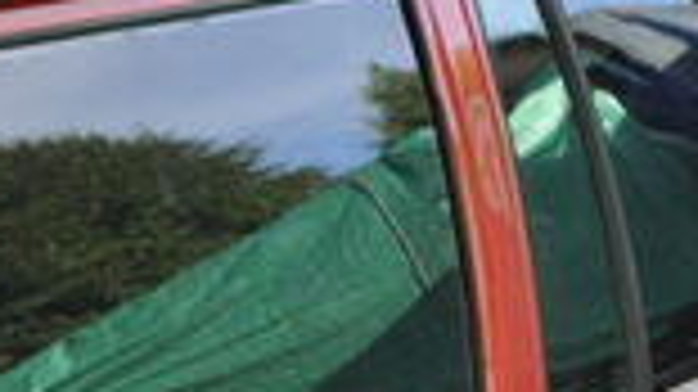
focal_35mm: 188
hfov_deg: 11.2
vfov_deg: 6.3
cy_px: 719
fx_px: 3481
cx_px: 878
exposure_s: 1/500
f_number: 4.5
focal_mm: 29
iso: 900
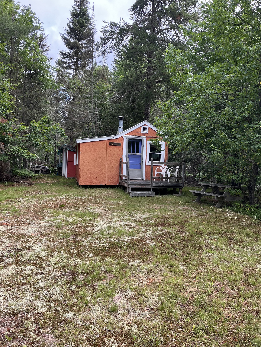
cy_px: 174
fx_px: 261
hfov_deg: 53.1
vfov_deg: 67.3
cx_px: 130
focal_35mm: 26
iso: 50
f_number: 1.6
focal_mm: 5.1
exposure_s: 1/454
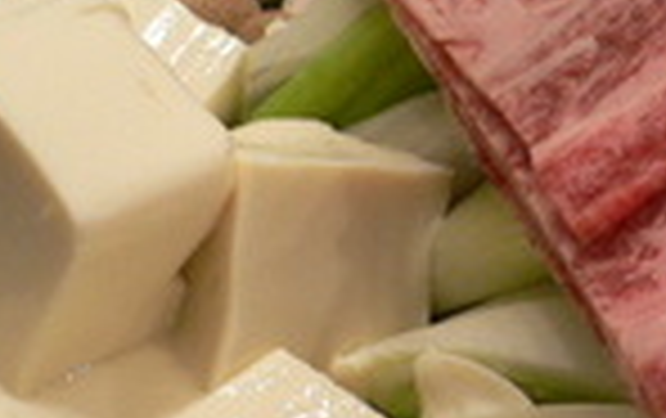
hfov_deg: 16.2
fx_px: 2272
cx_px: 711
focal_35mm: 125
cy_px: 200
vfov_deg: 10.5
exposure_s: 1/10
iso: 100
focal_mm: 5.8
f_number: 2.8
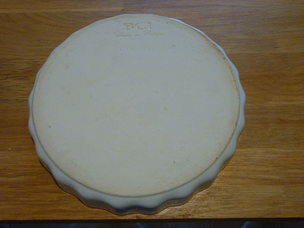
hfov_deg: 44.8
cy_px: 114
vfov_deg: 34.3
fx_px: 369
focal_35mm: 42
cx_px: 152
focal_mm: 7.4
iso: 400
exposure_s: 1/25
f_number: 3
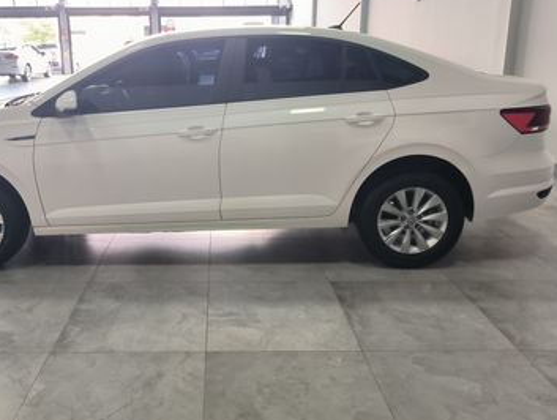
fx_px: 516
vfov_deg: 44.0
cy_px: 167
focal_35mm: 32
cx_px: 215
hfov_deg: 56.2
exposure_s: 1/60
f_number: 1.7
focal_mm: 5.24
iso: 456
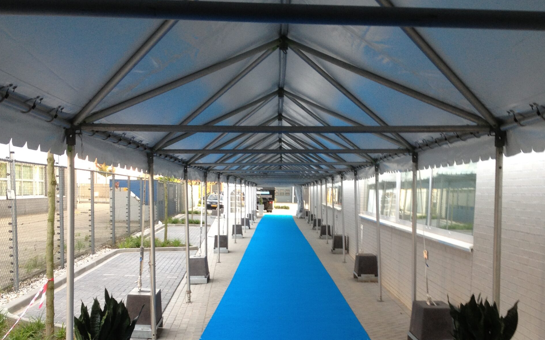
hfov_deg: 40.3
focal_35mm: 50
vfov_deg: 25.5
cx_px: 272
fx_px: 743
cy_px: 261
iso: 50
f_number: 2.4
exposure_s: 1/40
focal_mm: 4.28
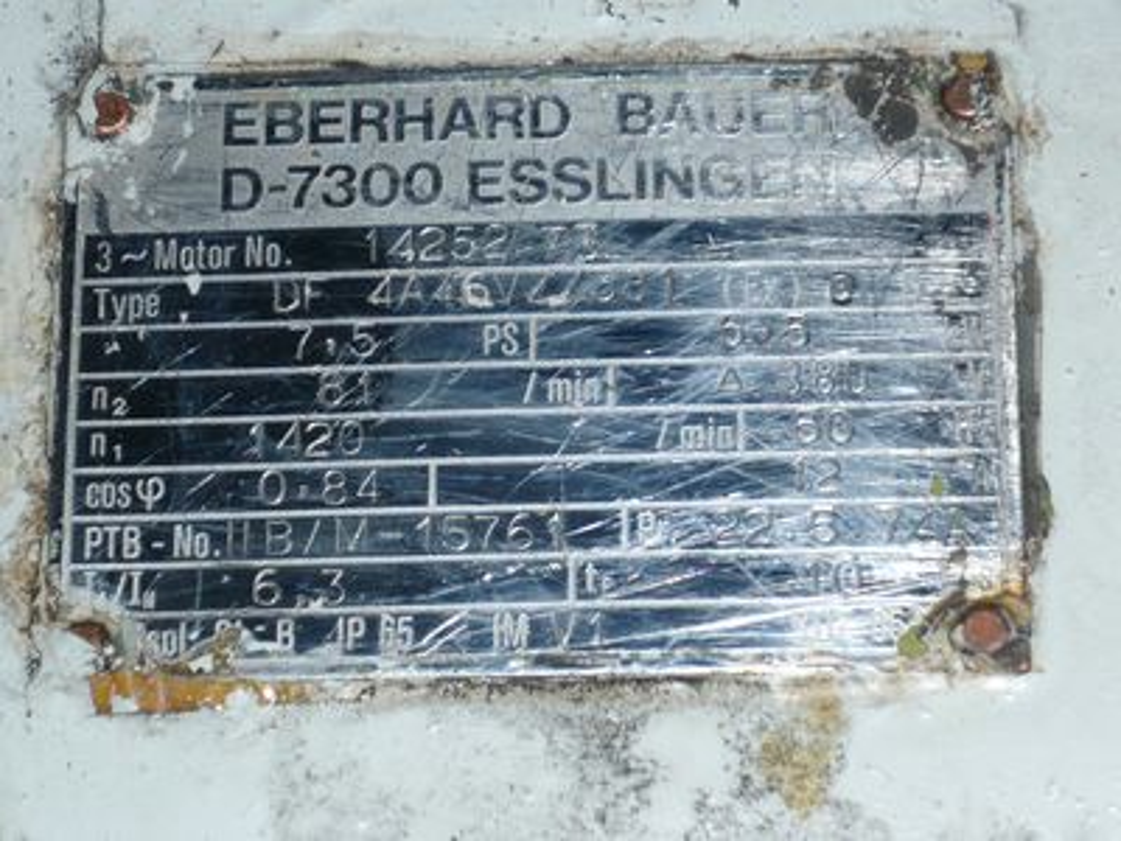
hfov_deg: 14.3
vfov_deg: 10.7
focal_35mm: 138
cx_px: 560
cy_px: 420
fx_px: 4469
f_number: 5.4
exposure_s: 1/30
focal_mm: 15.2
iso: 100
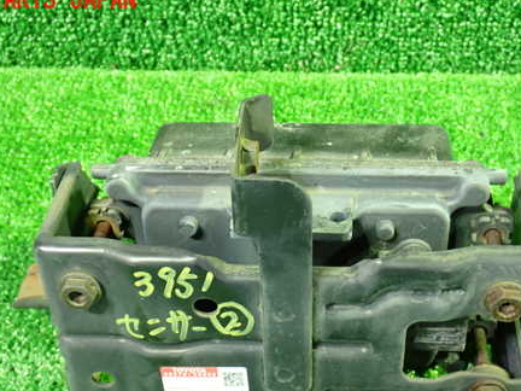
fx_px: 858
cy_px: 257
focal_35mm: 57
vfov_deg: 25.5
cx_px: 279
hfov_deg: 33.8
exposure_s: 1/10
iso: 800
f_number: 2.8
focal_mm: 7.31
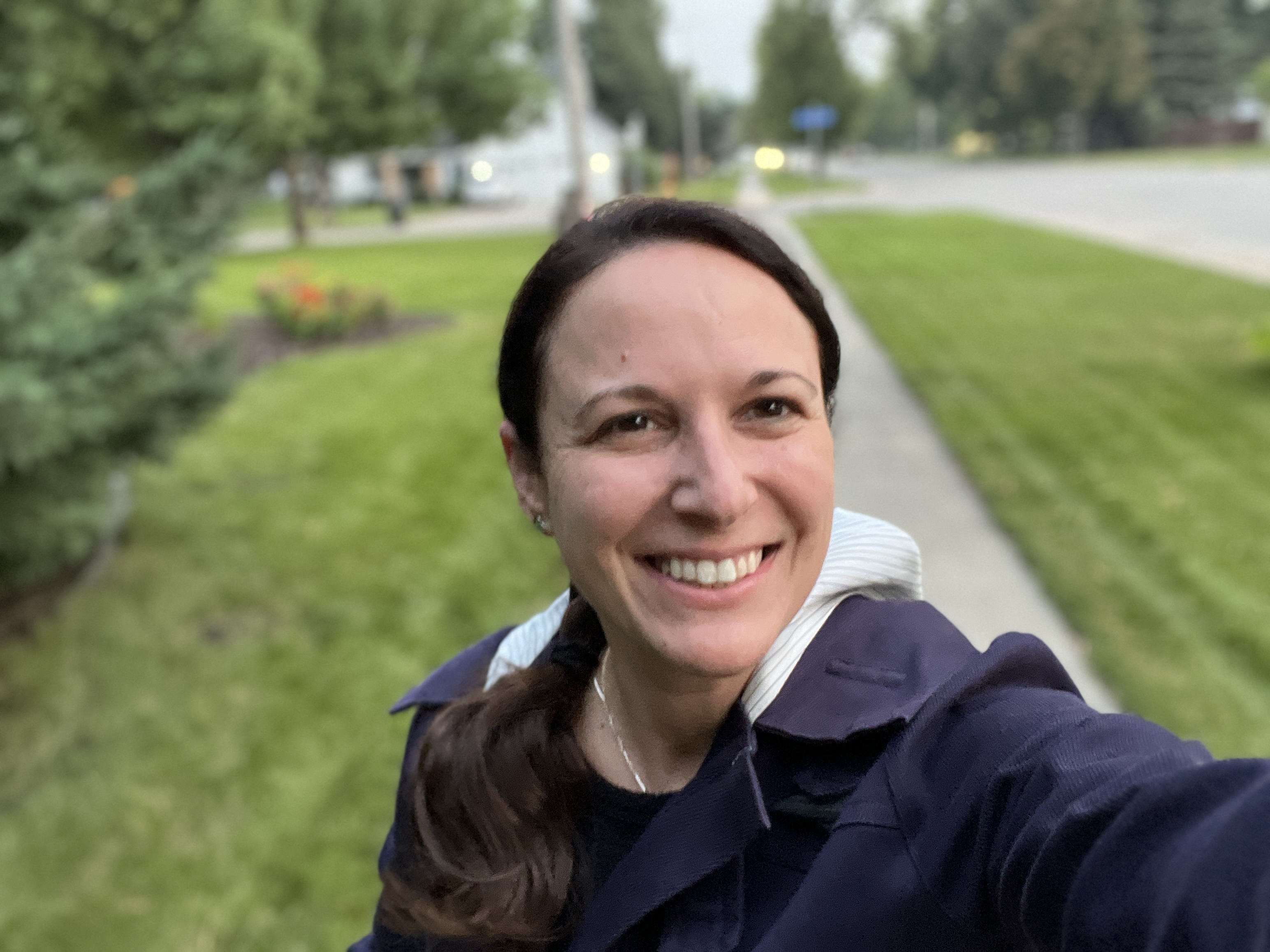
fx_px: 1101
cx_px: 635
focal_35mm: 30
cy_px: 476
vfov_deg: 46.8
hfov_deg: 60.0
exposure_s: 1/40
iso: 400
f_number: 2.2
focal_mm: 2.71
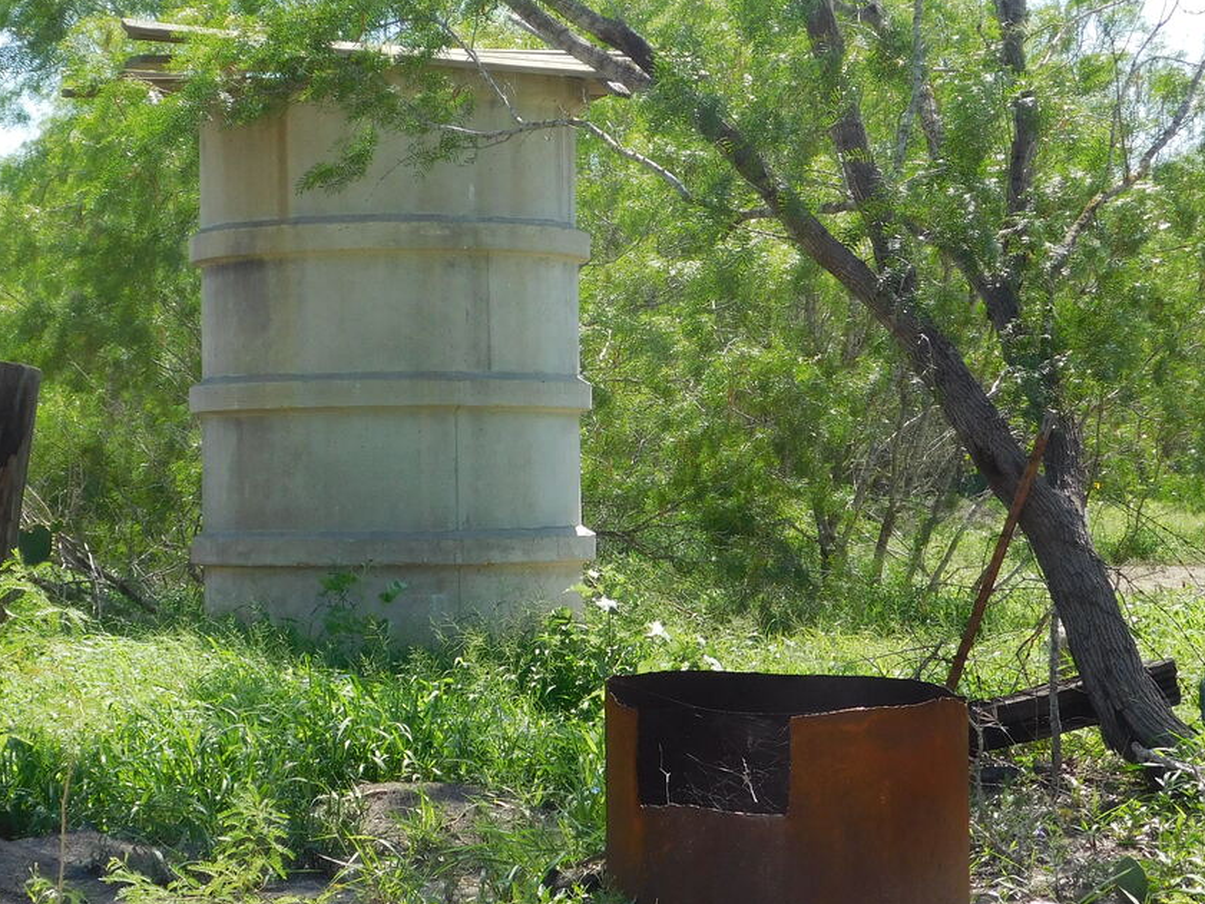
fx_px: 3516
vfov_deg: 14.6
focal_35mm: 101
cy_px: 274
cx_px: 453
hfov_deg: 19.4
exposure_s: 1/400
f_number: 4
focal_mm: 10.4
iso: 125
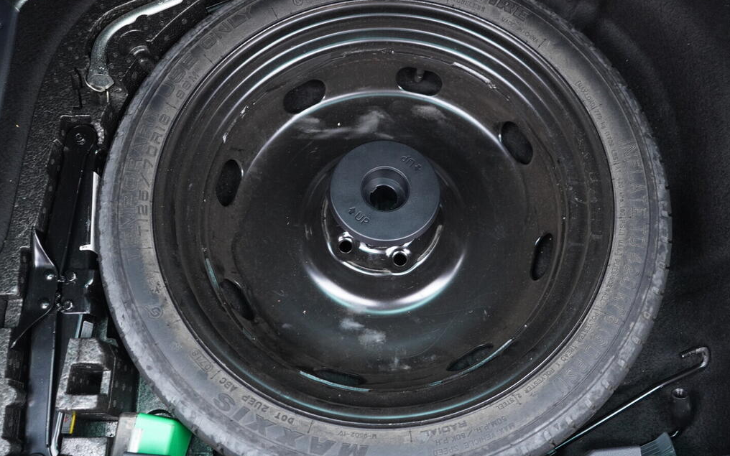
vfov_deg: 34.4
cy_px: 223
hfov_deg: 52.7
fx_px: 736
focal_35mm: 37
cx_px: 366
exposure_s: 1/40
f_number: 2.8
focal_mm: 24
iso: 1000
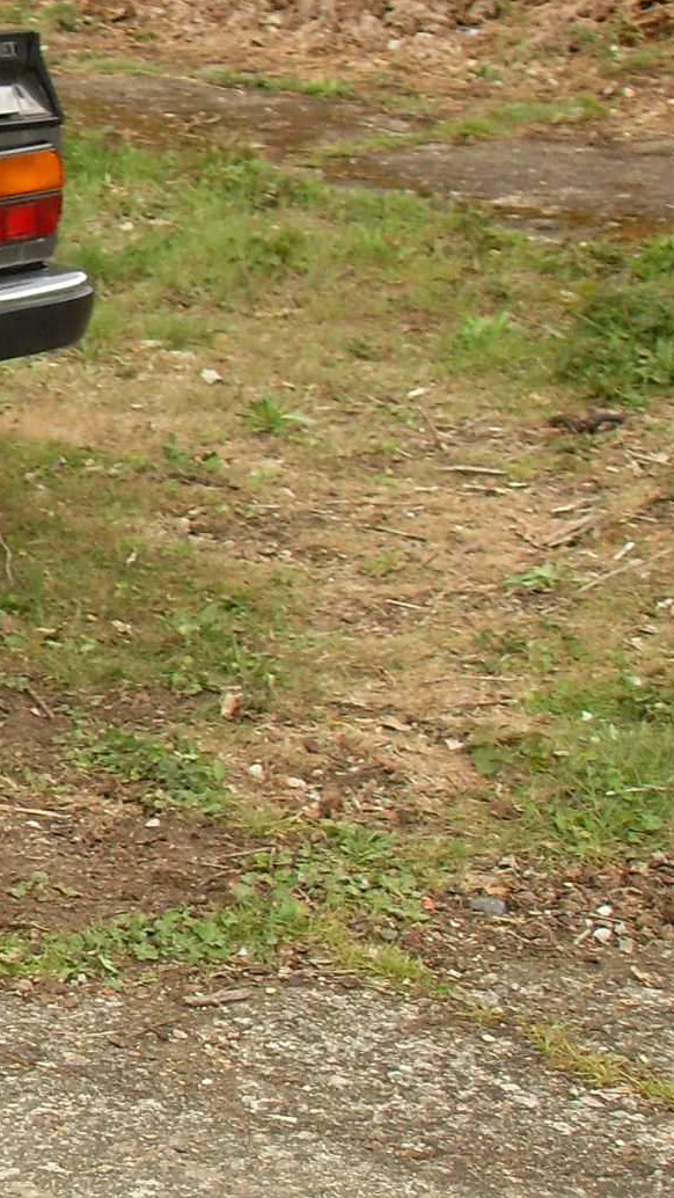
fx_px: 3207
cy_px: 278
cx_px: -674
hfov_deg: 10.9
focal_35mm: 101
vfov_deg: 20.9
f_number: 2.8
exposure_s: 1/125
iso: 80
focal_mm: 6.3
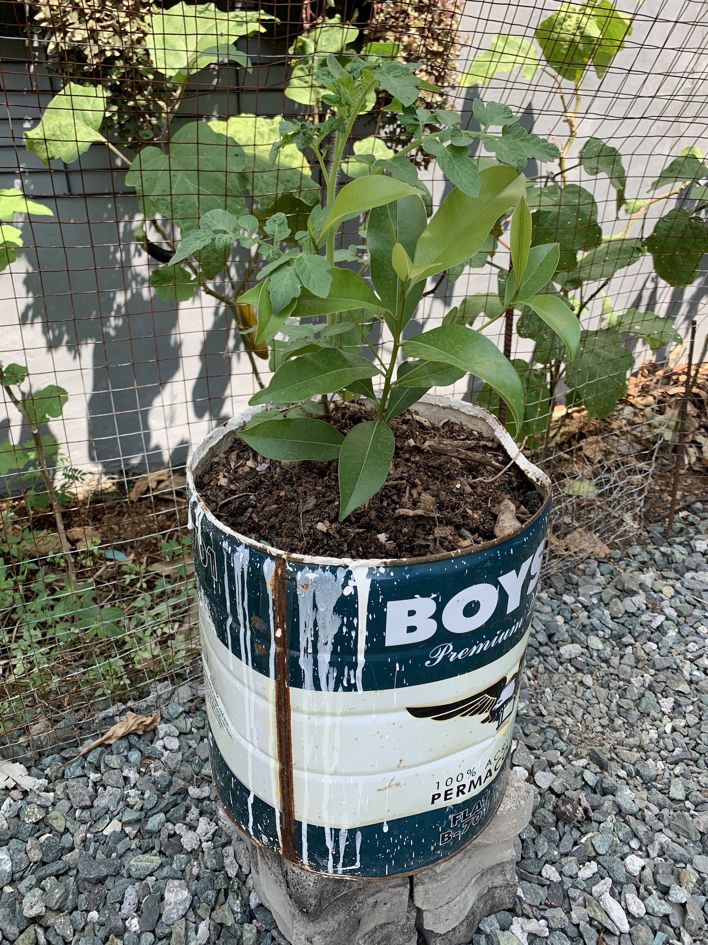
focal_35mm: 26
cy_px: 472
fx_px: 709
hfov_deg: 53.1
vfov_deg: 67.3
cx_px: 354
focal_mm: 4.25
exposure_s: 1/431
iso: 25
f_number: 1.8
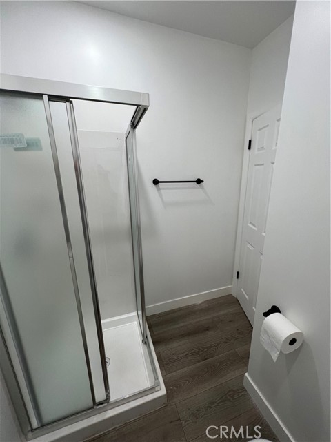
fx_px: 166
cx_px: 166
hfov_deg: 89.9
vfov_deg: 106.2
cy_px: 221
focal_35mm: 13
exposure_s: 1/120
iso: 125
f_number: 1.8
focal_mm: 1.57
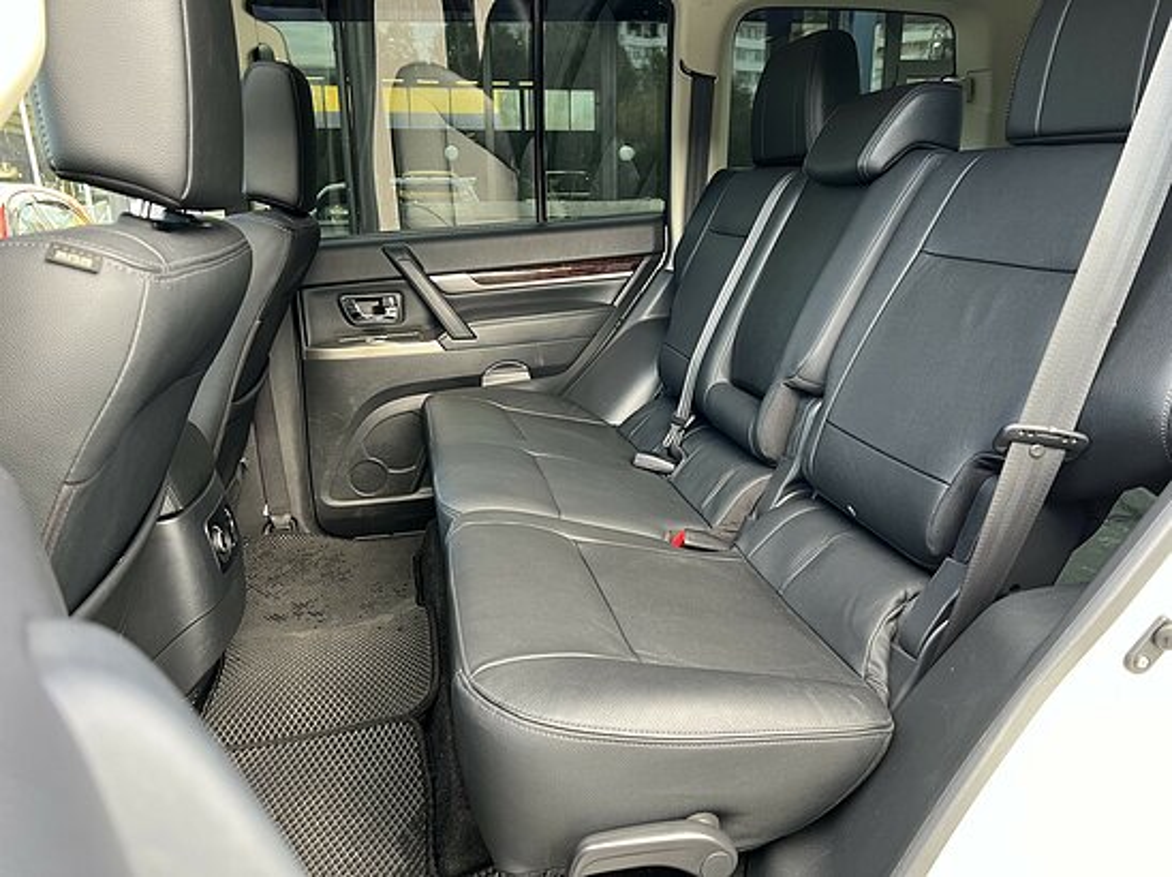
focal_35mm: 26
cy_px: 438
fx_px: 880
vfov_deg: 53.0
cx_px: 586
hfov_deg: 67.3
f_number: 1.5
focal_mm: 5.7
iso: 125
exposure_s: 1/68
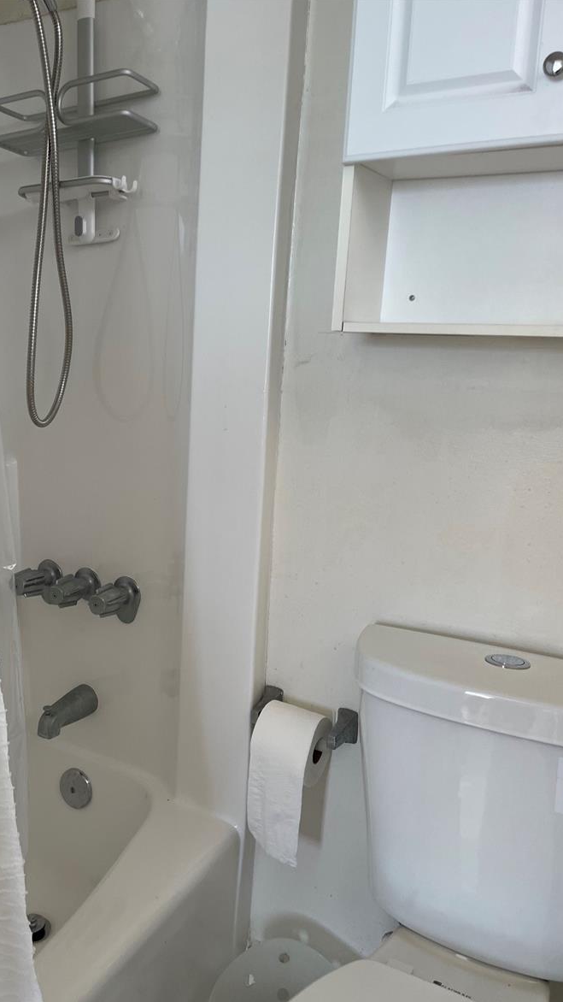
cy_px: 510
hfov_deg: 39.8
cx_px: 203
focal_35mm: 29
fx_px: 770
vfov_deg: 66.1
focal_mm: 4.2
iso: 40
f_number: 1.6
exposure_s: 1/120
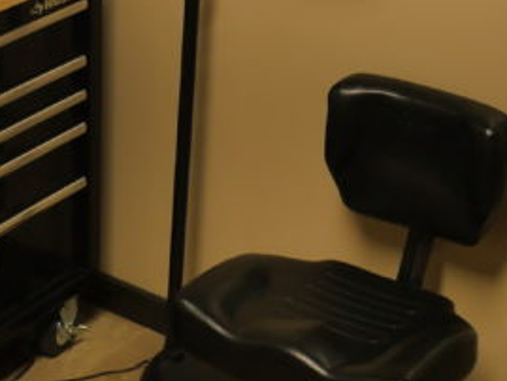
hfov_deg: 19.8
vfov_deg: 14.6
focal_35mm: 99
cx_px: 290
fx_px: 1451
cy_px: -25
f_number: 3.5
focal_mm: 13
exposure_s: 1/100
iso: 200
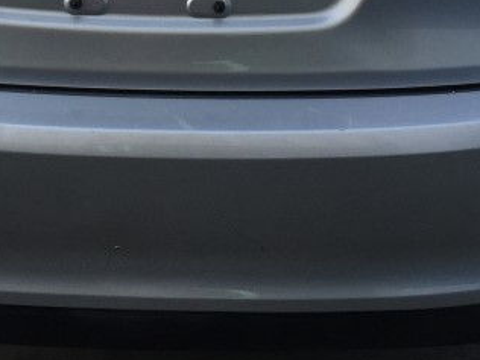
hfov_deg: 20.7
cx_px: 117
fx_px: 1303
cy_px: -131
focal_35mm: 94
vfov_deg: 14.9
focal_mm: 4.15
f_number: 2.2
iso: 32
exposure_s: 1/507
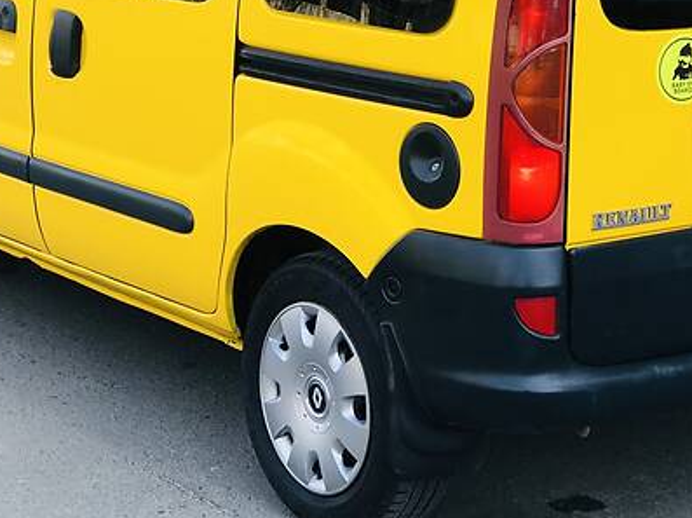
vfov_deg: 12.8
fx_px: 2297
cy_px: 92
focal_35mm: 115
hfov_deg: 17.1
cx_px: 420
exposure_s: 1/128
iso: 20
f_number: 2.8
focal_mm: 6.6
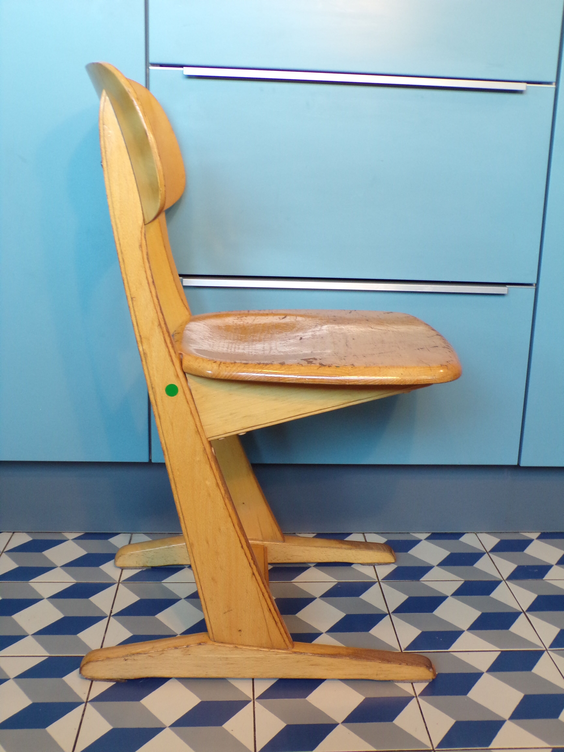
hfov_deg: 38.7
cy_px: 376
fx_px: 804
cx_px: 282
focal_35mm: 37
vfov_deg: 50.1
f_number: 3.3
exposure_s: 1/17
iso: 200
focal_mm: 6.6
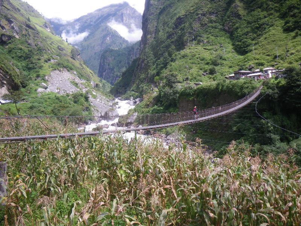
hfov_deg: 63.4
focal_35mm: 28
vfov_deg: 49.7
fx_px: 243
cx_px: 150
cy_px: 113
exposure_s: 1/200
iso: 50
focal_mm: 5
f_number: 3.5
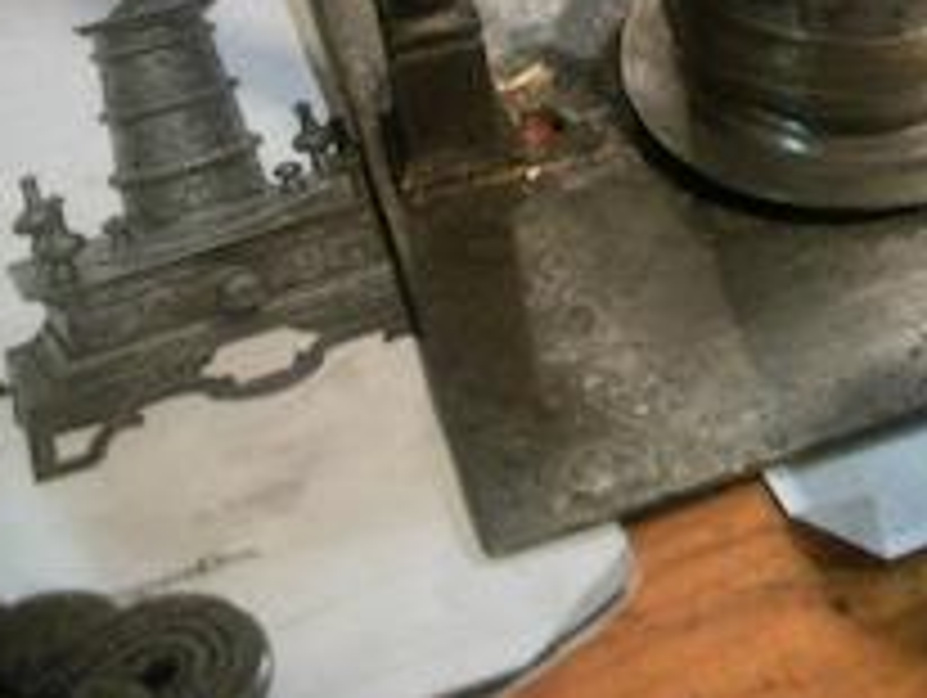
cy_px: 45
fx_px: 1662
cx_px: 828
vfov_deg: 23.0
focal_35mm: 62
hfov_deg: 29.9
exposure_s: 1/8
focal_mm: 5.7
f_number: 2.9
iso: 250
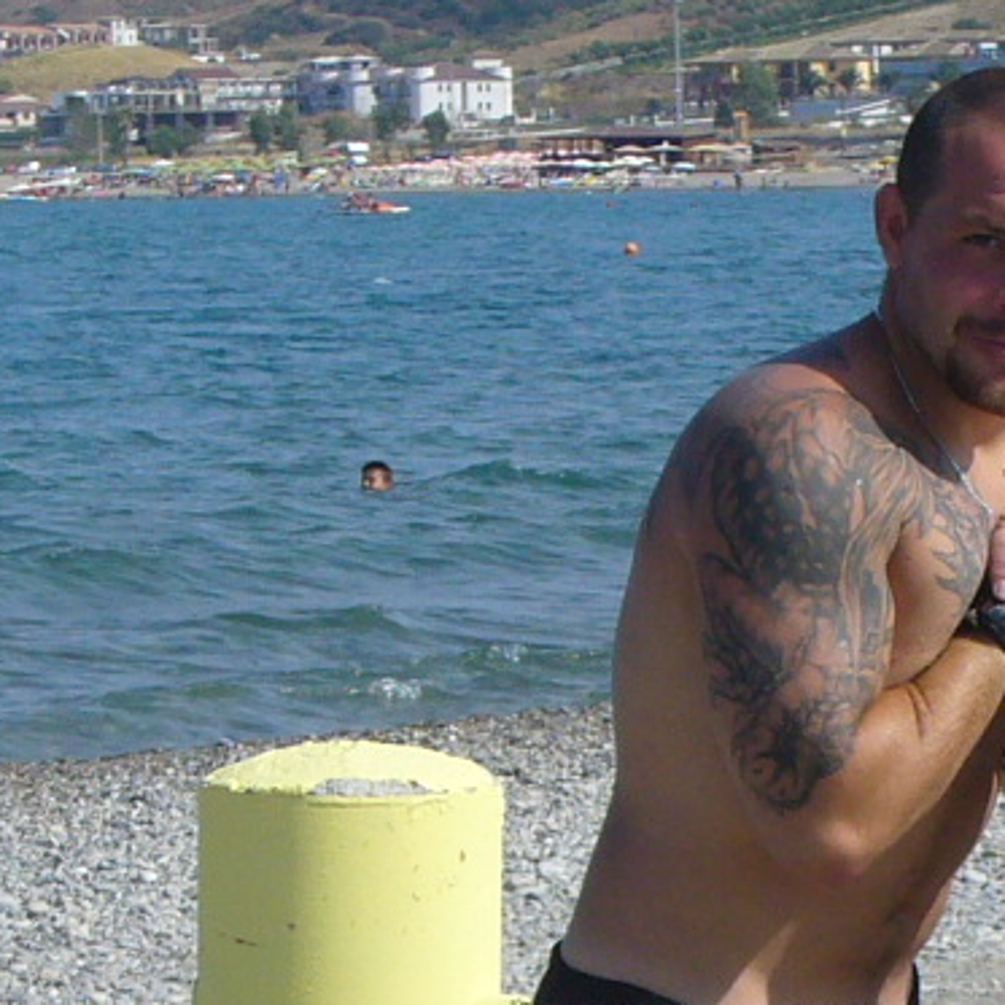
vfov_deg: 7.0
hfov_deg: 7.0
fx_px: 8179
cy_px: 1188
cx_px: 865
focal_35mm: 249
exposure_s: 1/400
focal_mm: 9.9
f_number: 6.2
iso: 80
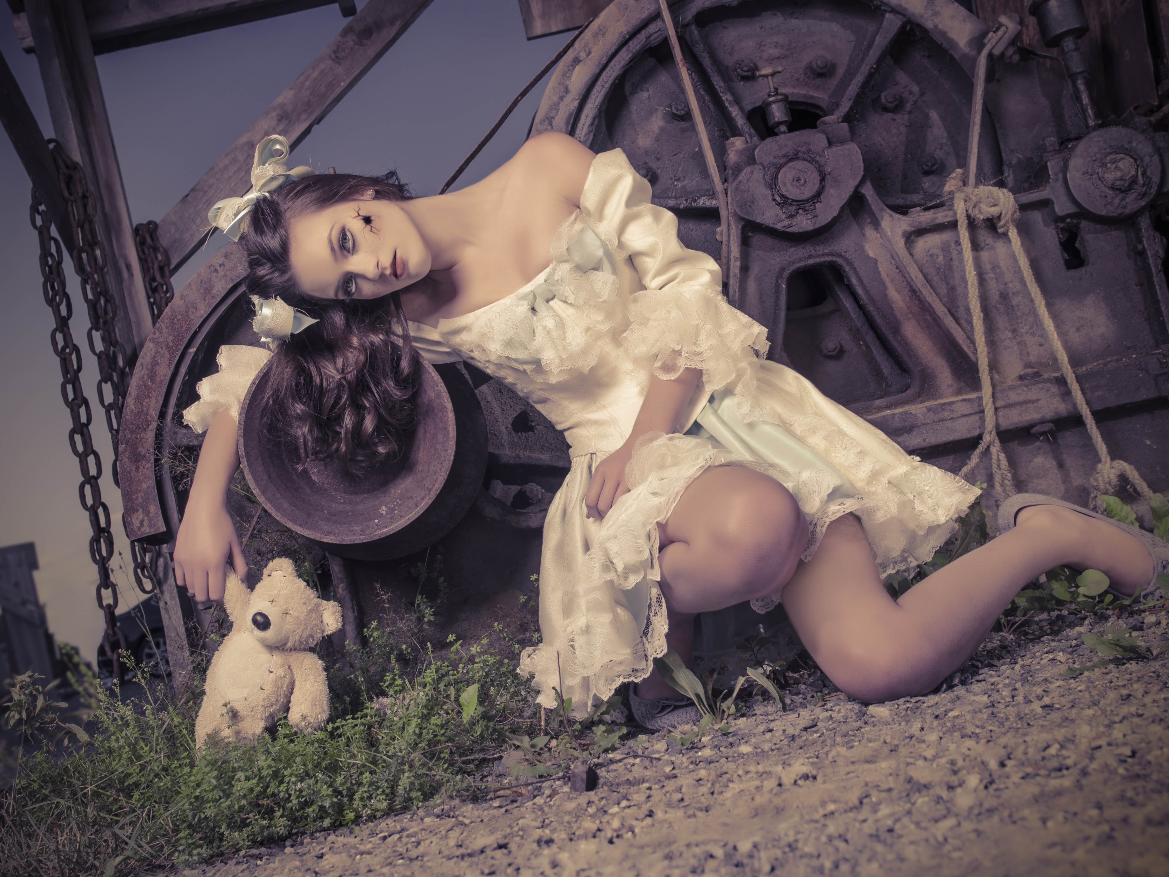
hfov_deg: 40.0
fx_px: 1606
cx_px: 558
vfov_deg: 30.5
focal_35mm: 48
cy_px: 440
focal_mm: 29
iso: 100
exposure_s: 1/200
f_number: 6.3
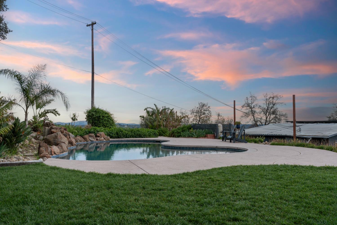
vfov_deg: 37.9
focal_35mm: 35
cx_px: 168
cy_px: 112
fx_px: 328
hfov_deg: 54.4
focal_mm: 35
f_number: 4
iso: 250
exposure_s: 1/40
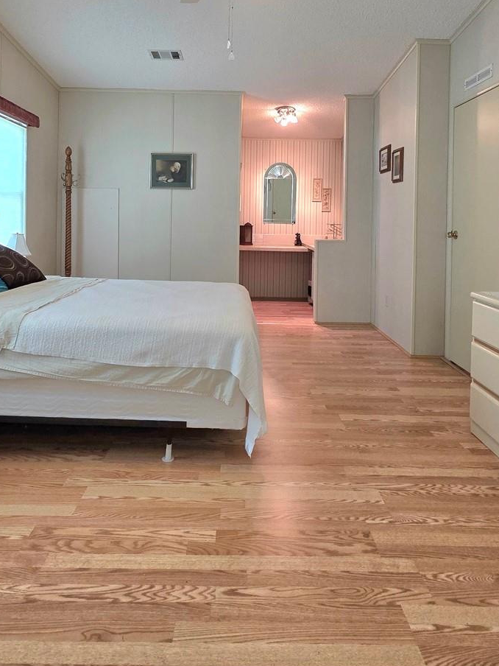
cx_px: 239
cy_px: 227
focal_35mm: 23
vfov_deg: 71.9
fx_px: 442
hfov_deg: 58.9
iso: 200
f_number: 1.9
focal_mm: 2.2
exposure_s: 1/120
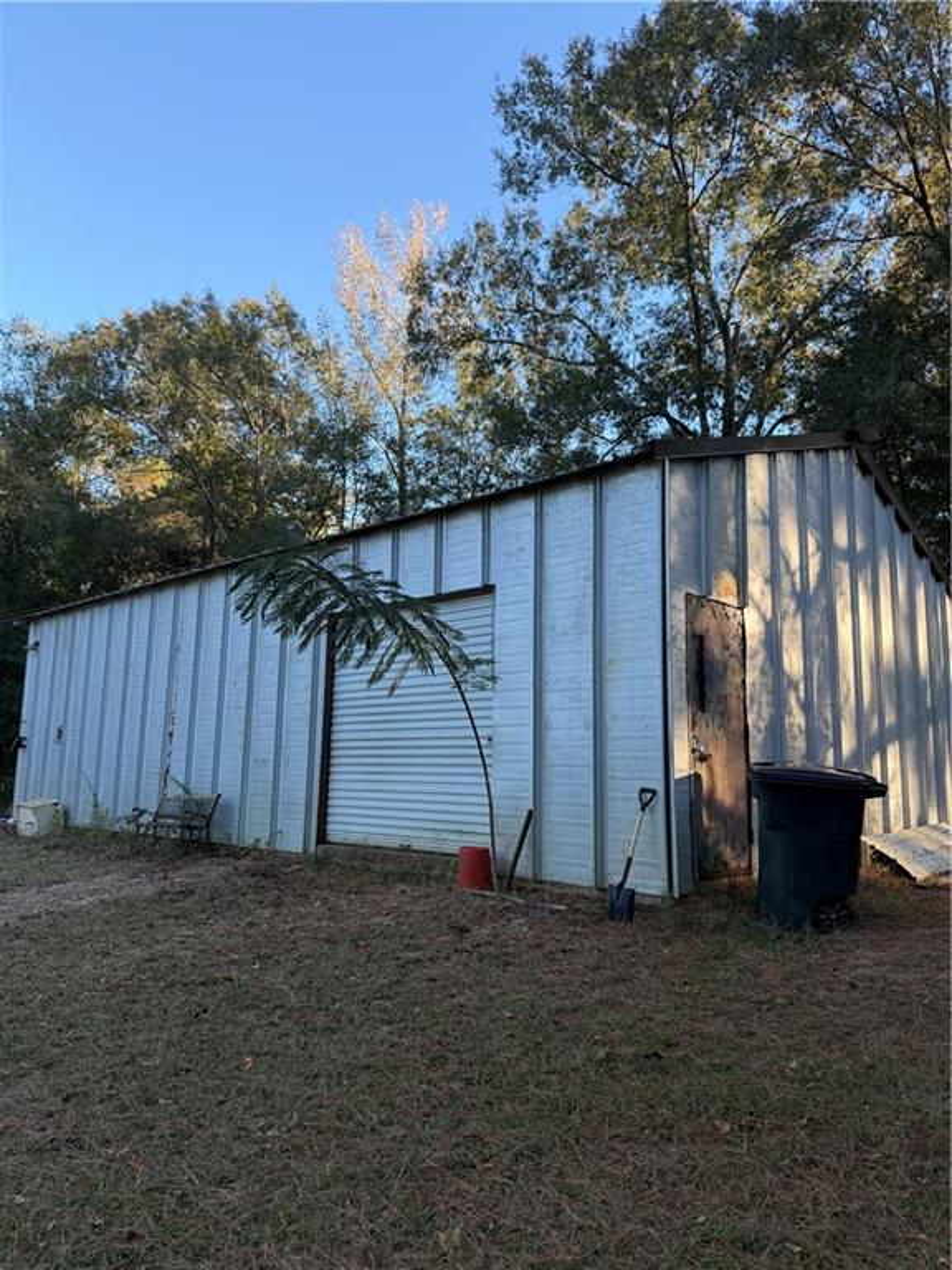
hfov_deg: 56.8
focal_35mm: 24
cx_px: 476
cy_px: 635
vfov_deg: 71.6
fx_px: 880
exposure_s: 1/584
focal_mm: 6.76
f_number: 1.78
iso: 100
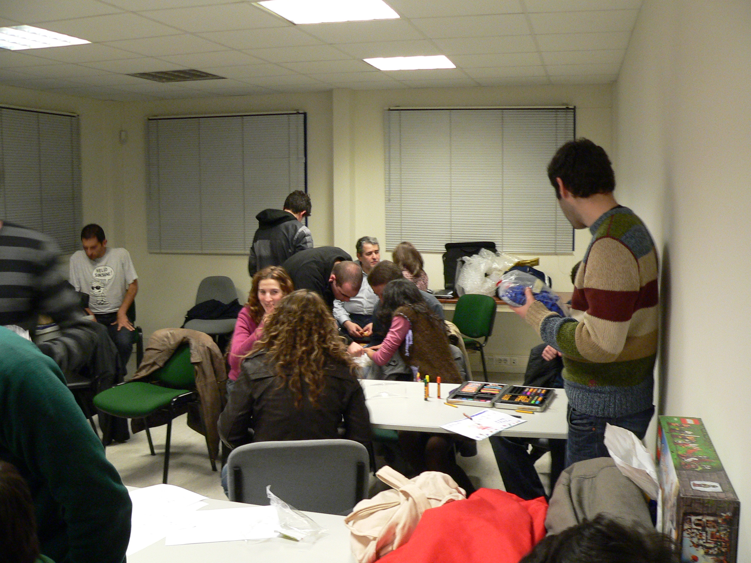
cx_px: 376
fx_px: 781
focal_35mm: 36
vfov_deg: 39.7
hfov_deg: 51.4
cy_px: 282
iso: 200
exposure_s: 1/13
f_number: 2.8
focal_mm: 6
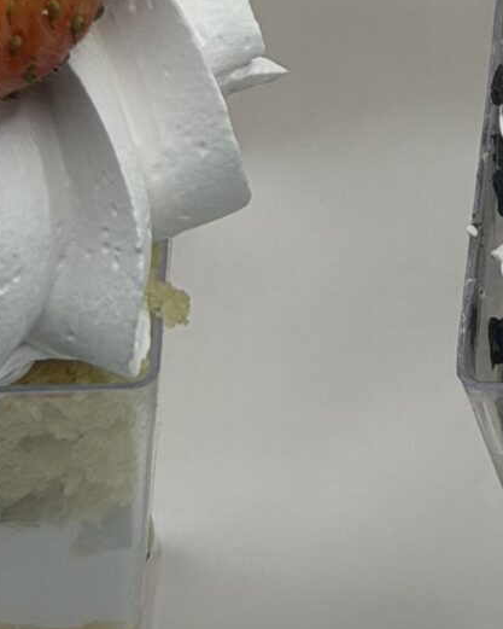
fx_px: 4279
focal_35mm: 230
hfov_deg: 6.6
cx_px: 802
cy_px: -544
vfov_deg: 8.1
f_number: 1.78
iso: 64
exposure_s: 1/289
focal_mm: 6.76
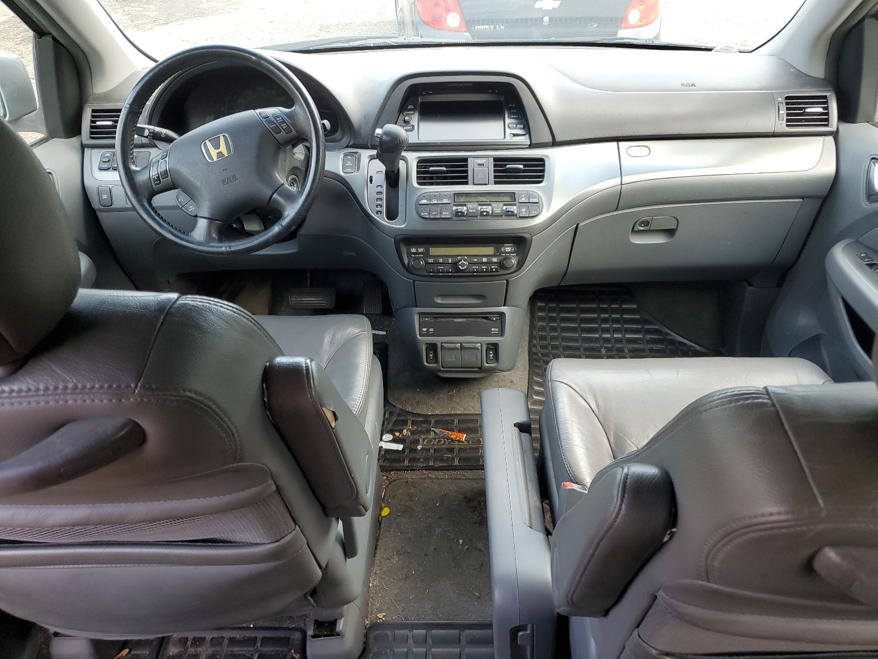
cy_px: 330
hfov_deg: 67.3
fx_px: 659
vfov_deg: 53.1
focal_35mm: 26
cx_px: 439
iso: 63
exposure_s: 1/120
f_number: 1.5
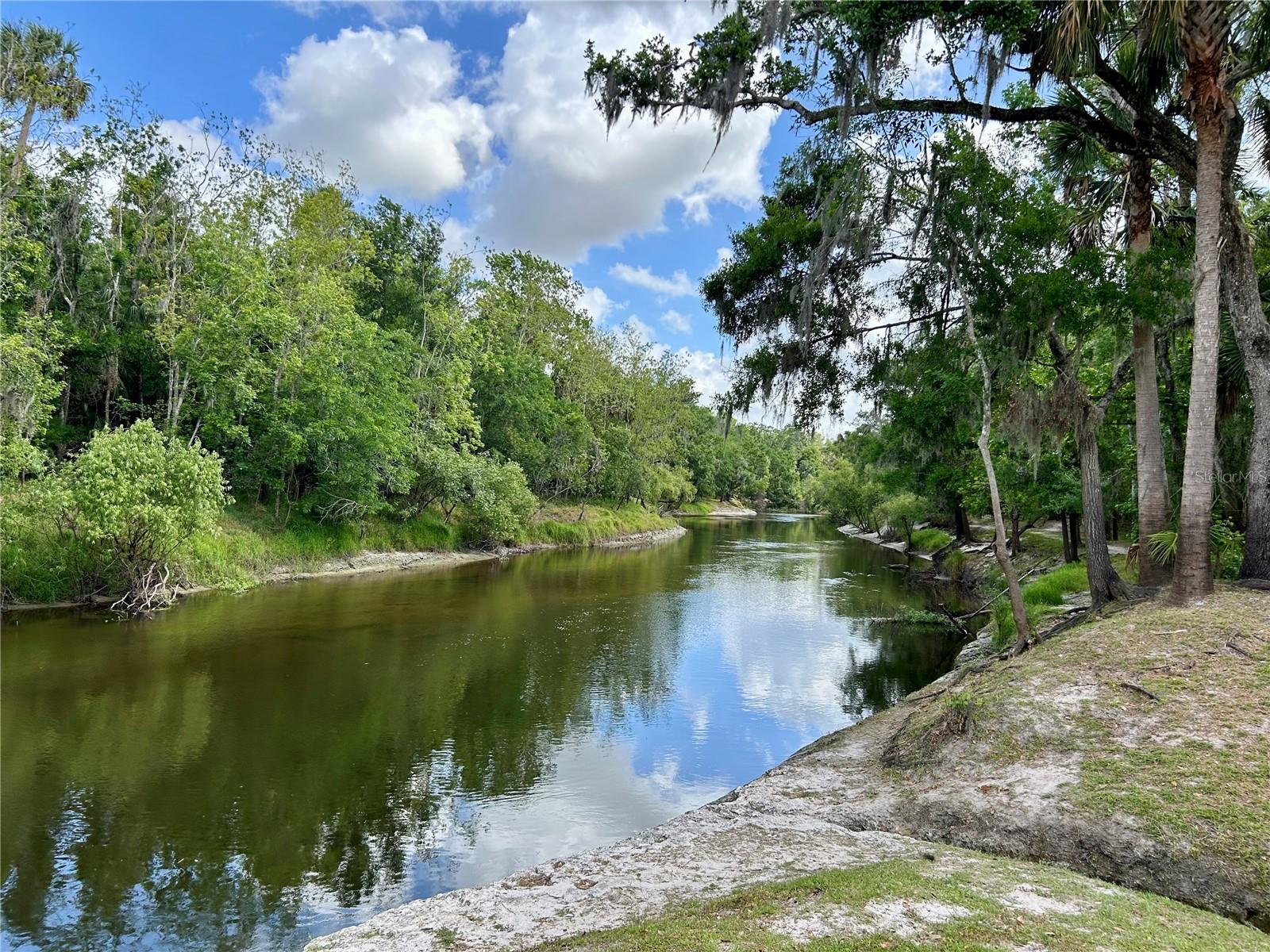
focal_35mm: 26
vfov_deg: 53.1
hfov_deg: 67.3
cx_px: 635
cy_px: 476
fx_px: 954
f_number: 1.5
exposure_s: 1/1901
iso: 50
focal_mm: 5.7
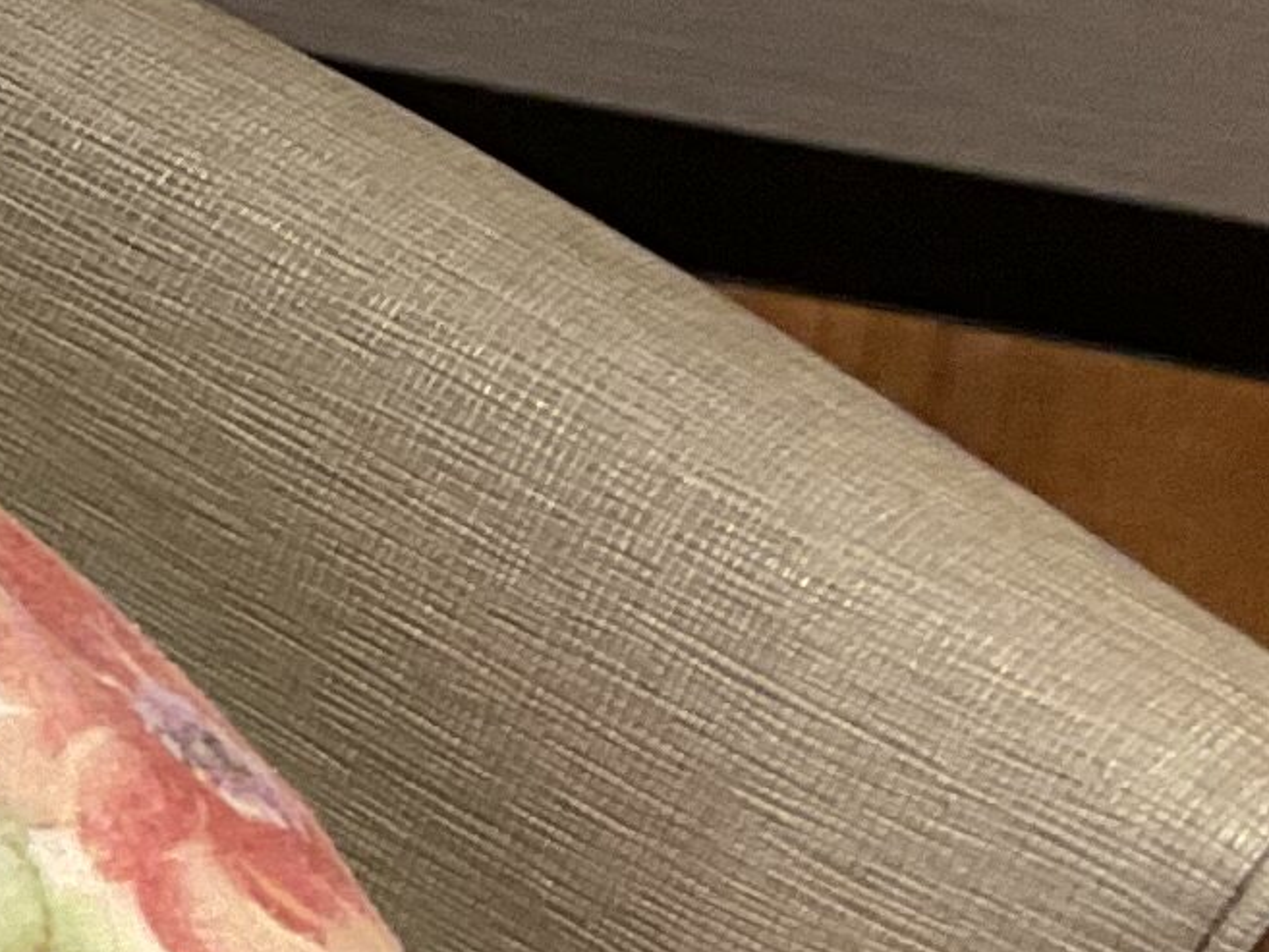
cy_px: 494
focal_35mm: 178
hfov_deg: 10.2
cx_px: -1294
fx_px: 6527
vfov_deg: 8.3
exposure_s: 1/50
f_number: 1.8
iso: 80
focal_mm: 3
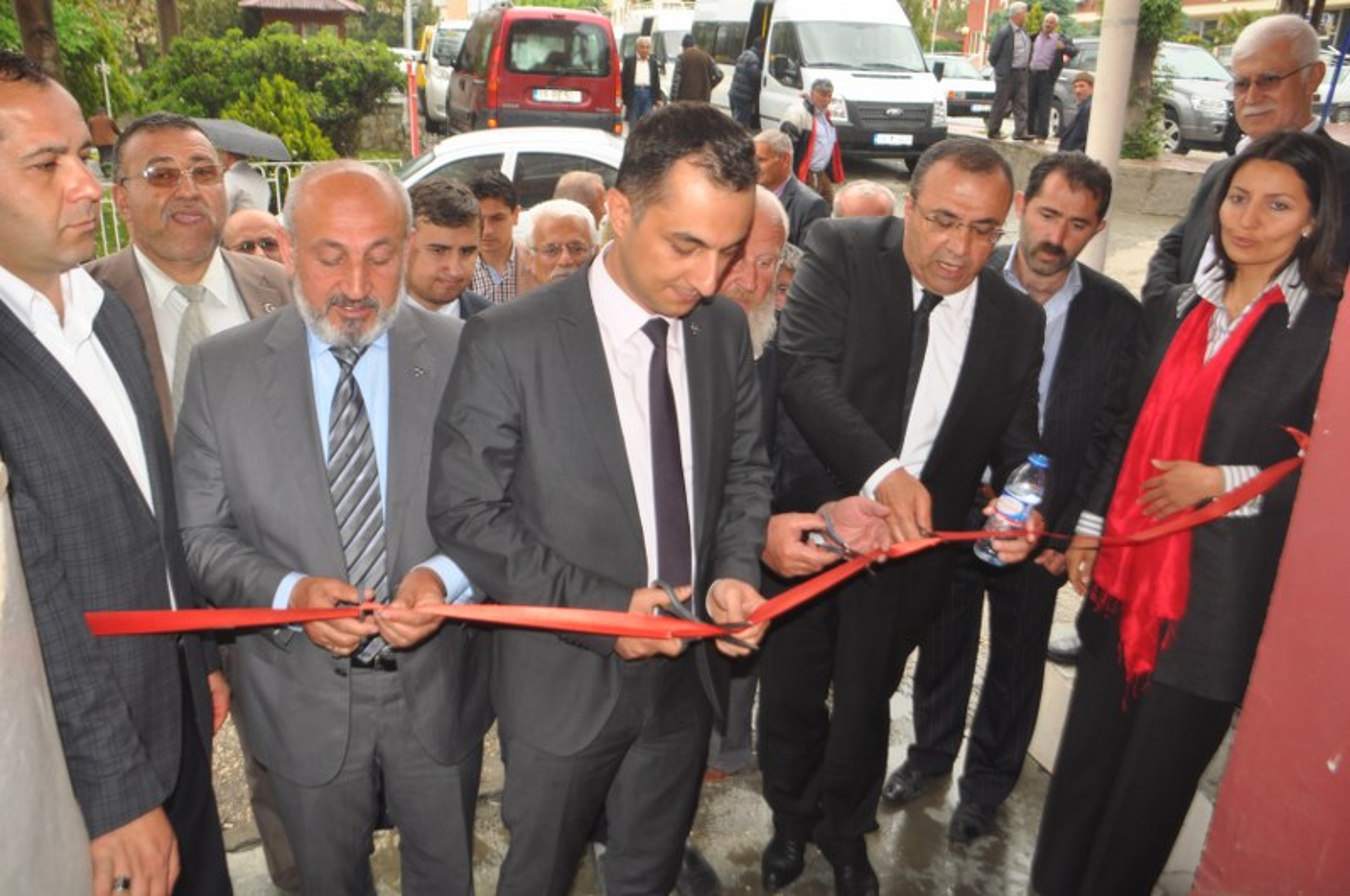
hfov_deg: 62.0
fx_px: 1123
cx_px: 675
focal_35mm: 30
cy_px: 448
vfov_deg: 43.5
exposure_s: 1/60
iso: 200
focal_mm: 20
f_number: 3.5
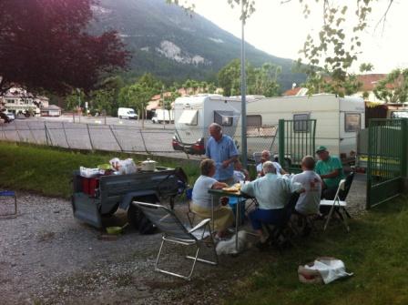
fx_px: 412
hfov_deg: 52.7
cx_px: 204
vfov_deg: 40.6
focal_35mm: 35
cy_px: 152
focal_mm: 3.85
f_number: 2.8
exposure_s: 1/120
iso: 125
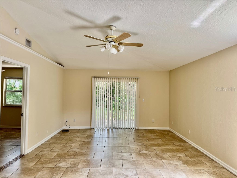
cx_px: 118
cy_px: 89
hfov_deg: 71.6
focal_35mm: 24
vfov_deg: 56.8
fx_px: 164
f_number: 1.78
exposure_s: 1/121
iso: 50
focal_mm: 6.76
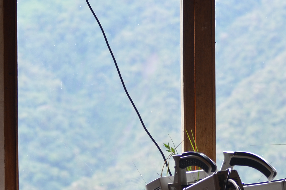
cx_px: 186
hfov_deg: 8.8
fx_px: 1855
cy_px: 125
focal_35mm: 234
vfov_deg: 5.8
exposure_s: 1/100
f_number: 5
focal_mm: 70
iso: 400
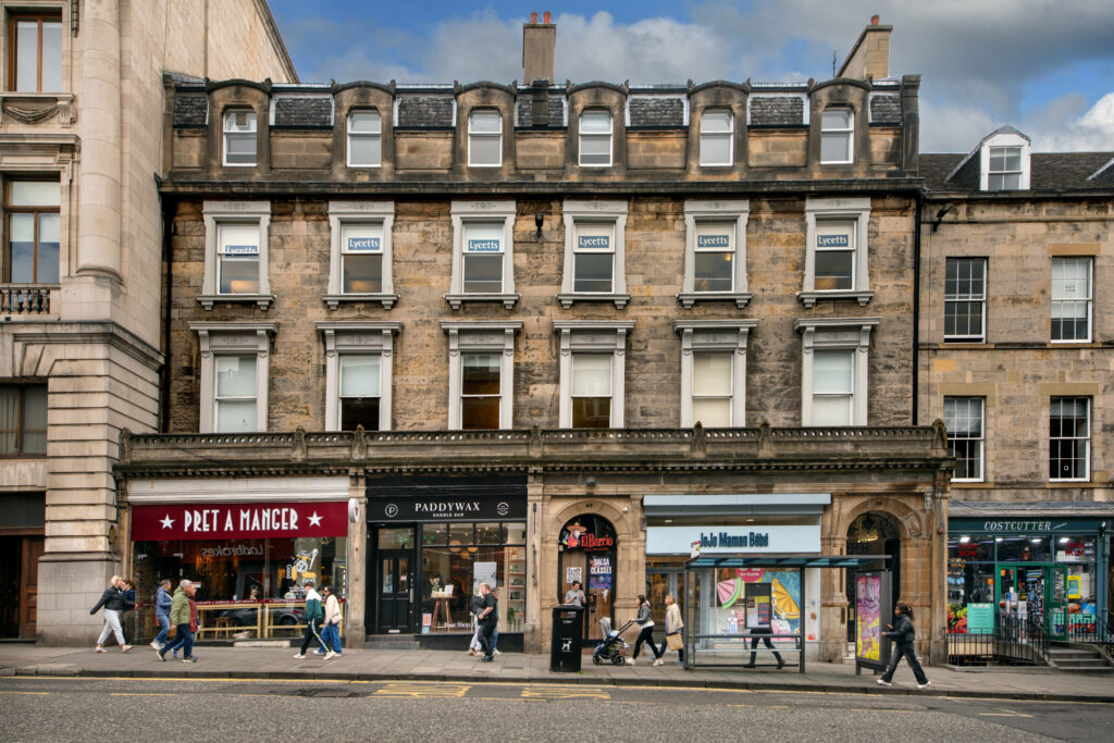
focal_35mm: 24
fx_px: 743
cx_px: 557
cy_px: 372
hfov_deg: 73.7
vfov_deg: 53.1
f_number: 9
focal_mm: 24
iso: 64
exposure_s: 1/100
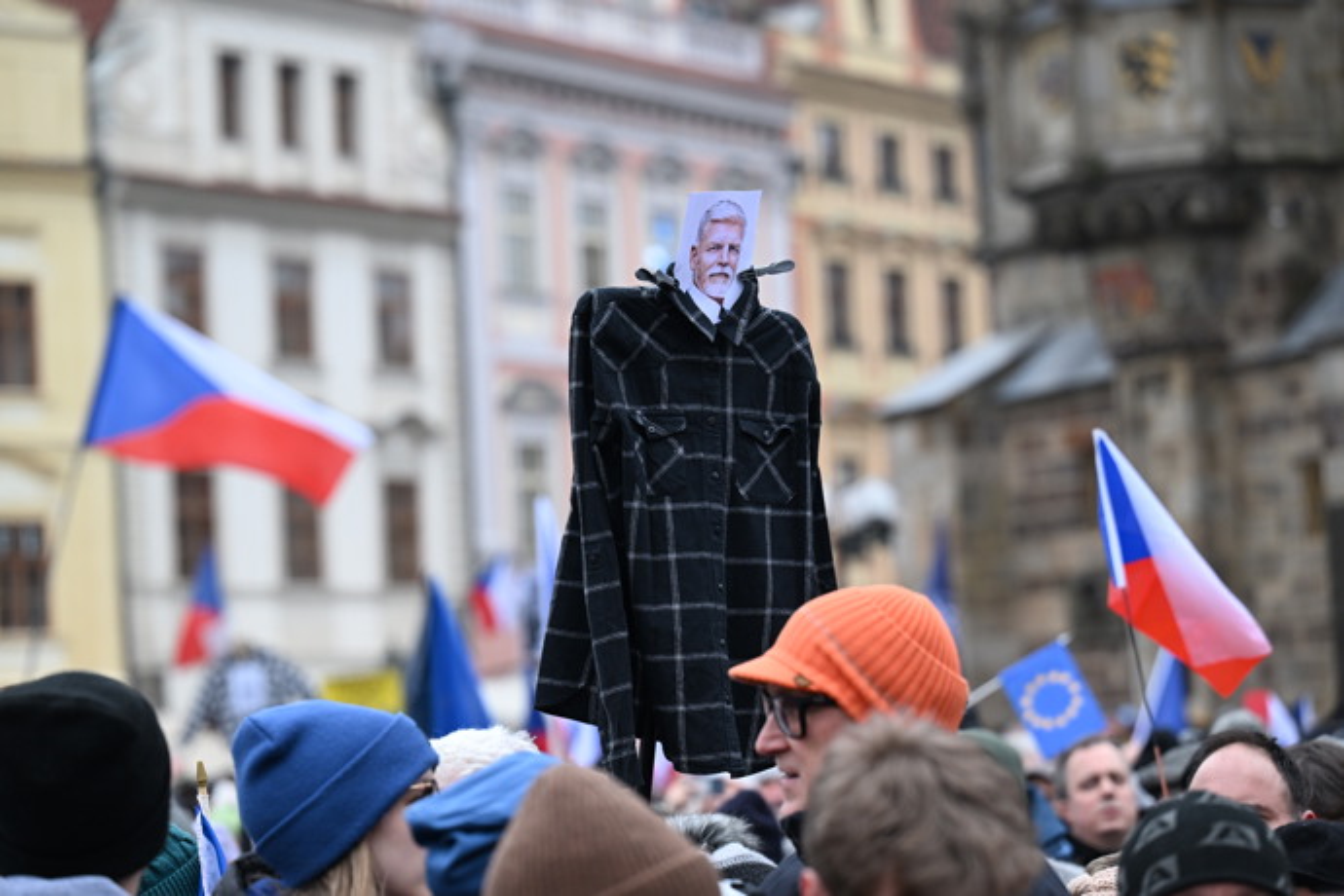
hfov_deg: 17.8
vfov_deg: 11.9
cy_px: 448
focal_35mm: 115
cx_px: 672
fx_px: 4293
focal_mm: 115
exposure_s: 1/1000
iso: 1000
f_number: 3.5
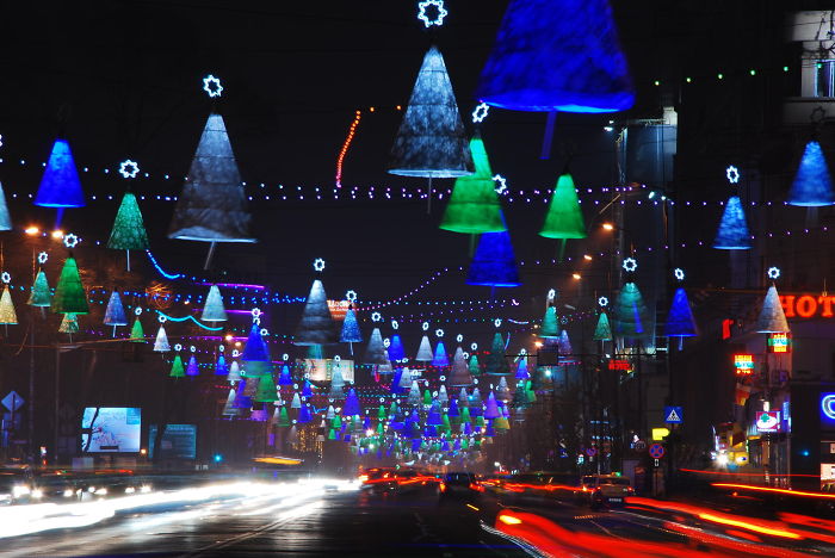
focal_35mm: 202
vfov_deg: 6.8
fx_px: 4701
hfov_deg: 10.2
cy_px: 279
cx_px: 418
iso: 100
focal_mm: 135
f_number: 16
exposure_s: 5
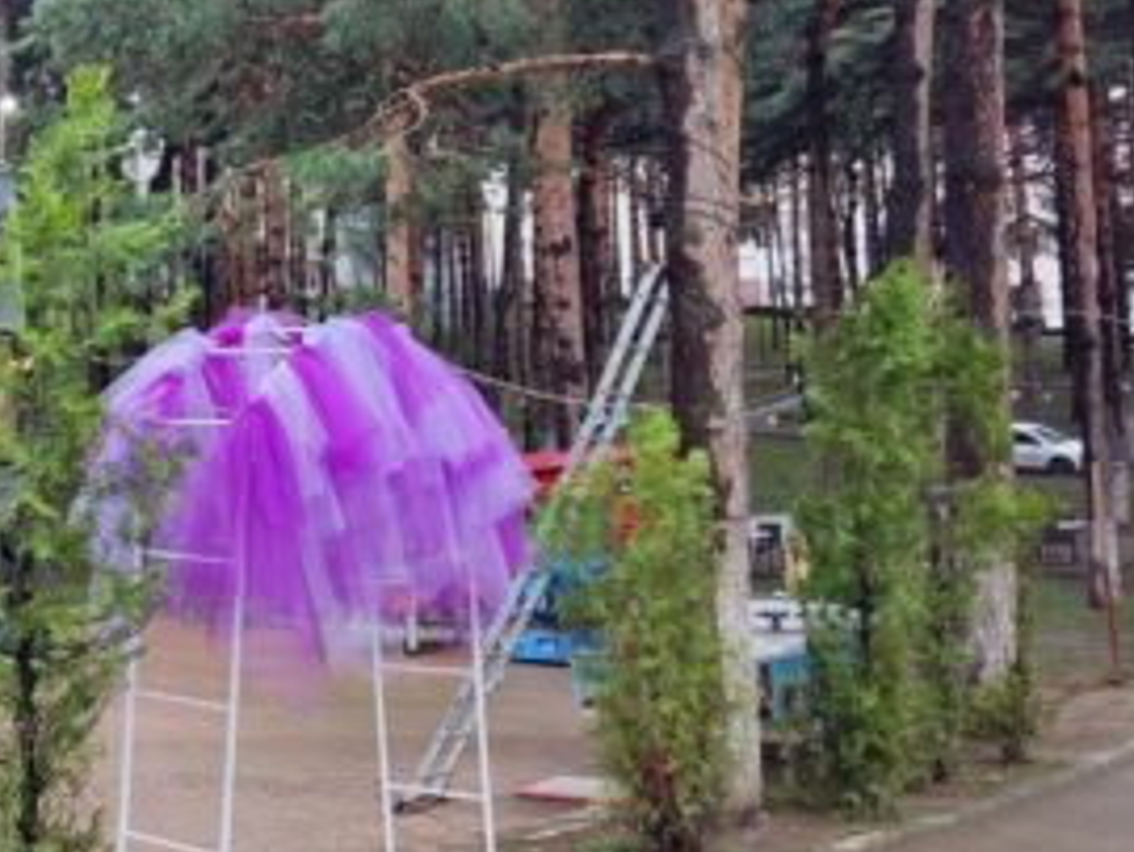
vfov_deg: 27.5
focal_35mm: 53
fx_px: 1738
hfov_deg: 32.7
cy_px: 357
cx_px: -40
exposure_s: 1/100
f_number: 1.79
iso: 56
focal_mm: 4.71
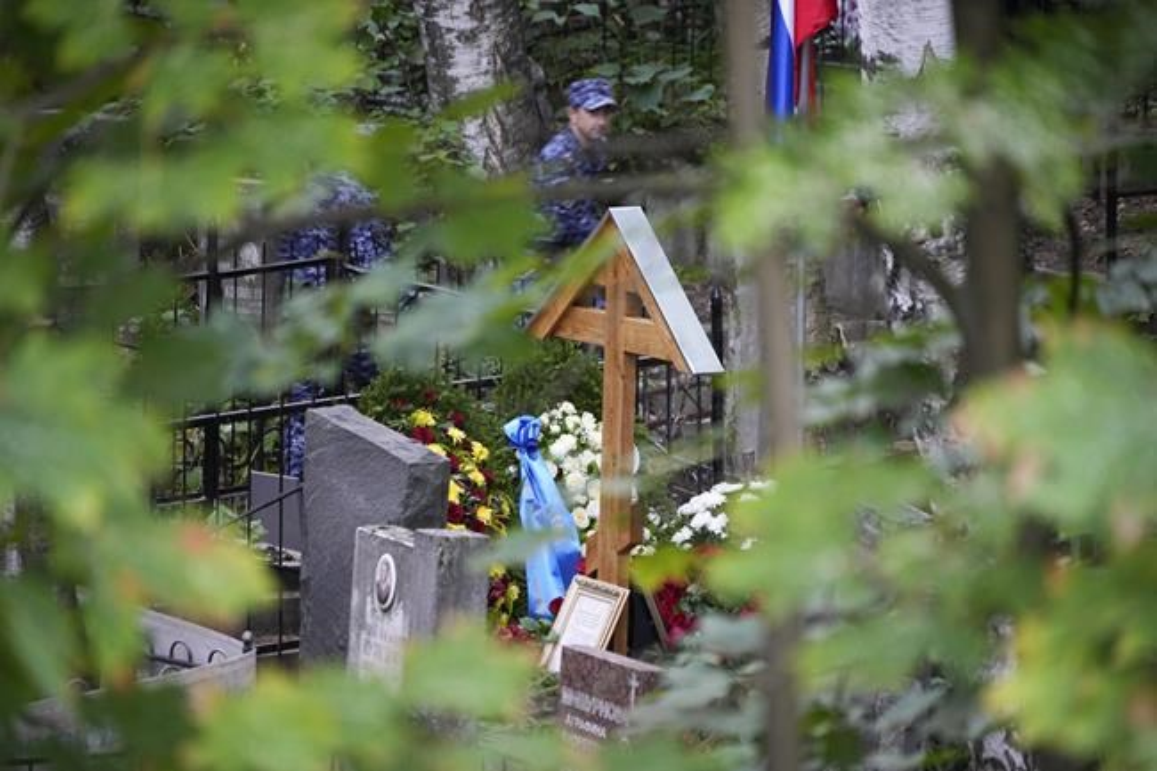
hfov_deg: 8.2
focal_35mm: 251
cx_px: 578
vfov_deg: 5.5
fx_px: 8064
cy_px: 386
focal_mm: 251
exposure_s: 1/50
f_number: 6.3
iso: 1600
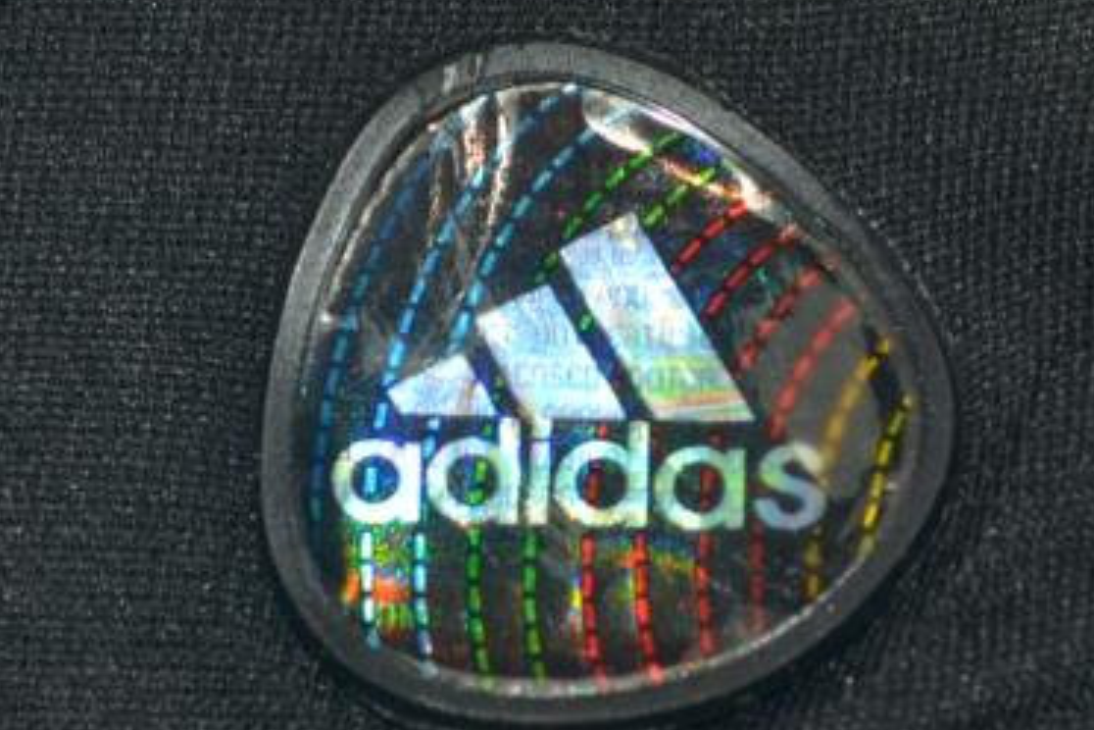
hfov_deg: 8.6
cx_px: 547
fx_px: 7276
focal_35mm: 239
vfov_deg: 5.7
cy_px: 356
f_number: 5.6
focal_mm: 55
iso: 200
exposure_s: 1/200
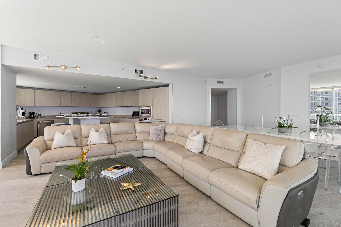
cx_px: 170
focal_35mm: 16
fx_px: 152
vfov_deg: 73.7
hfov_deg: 96.7
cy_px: 114
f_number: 6.3
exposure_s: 1/40
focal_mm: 16
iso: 500
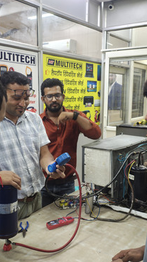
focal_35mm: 37
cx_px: 68
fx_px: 256
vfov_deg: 54.0
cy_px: 131
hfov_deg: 32.0
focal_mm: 5.89
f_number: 1.4
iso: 309
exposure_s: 1/50
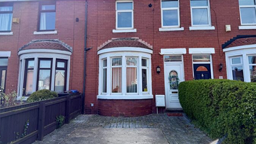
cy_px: 55
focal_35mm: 27
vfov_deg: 42.6
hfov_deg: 69.9
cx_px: 127
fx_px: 183
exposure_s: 1/2110
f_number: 1.78
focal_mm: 6.76
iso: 100
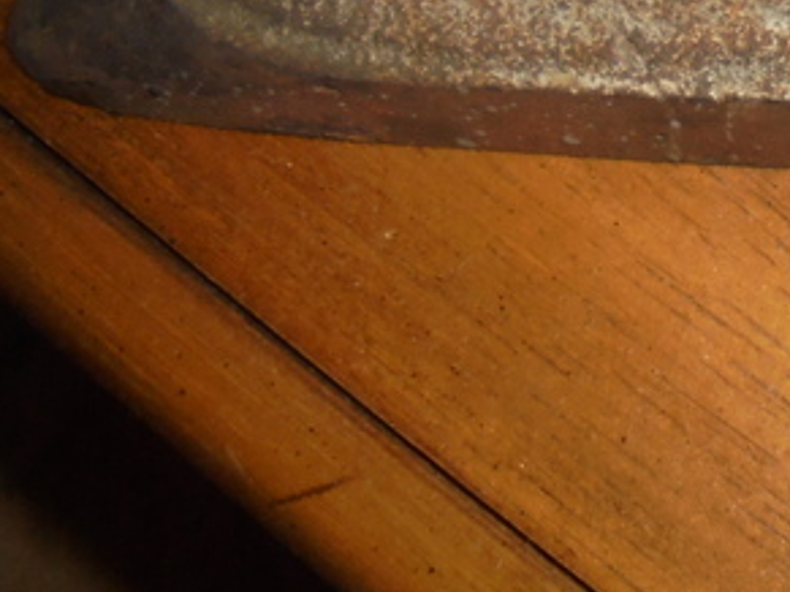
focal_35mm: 69
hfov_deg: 25.4
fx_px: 1574
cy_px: -187
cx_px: 935
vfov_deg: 19.5
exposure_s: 1/30
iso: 200
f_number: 11.5
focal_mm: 4.6
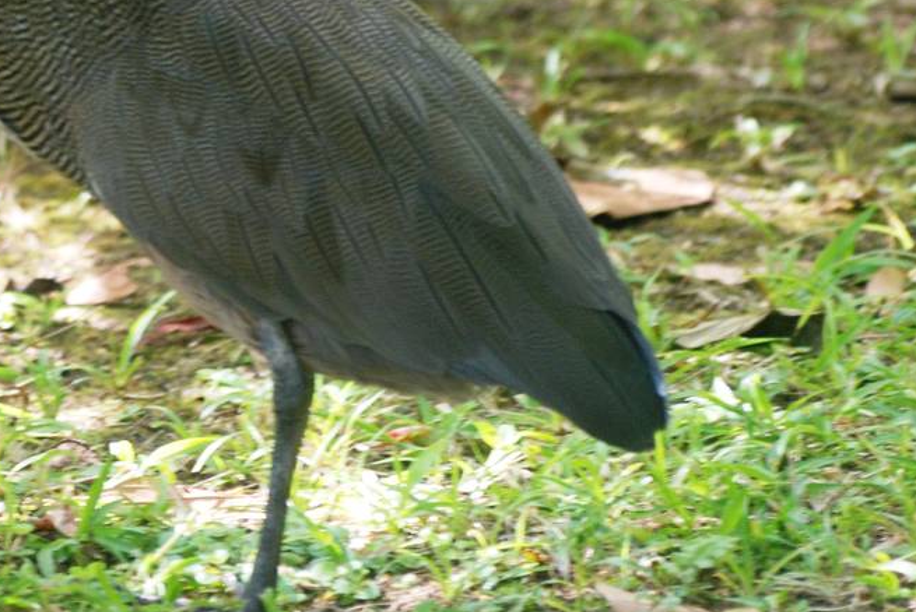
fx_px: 15866
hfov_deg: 3.3
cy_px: 159
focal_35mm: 623
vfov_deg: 2.2
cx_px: 27
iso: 400
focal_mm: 170
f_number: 4.8
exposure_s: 1/125
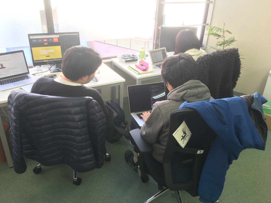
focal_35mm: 29
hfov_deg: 61.7
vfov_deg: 48.2
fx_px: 227
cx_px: 136
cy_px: 102
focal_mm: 4.15
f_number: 2.2
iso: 25
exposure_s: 1/30
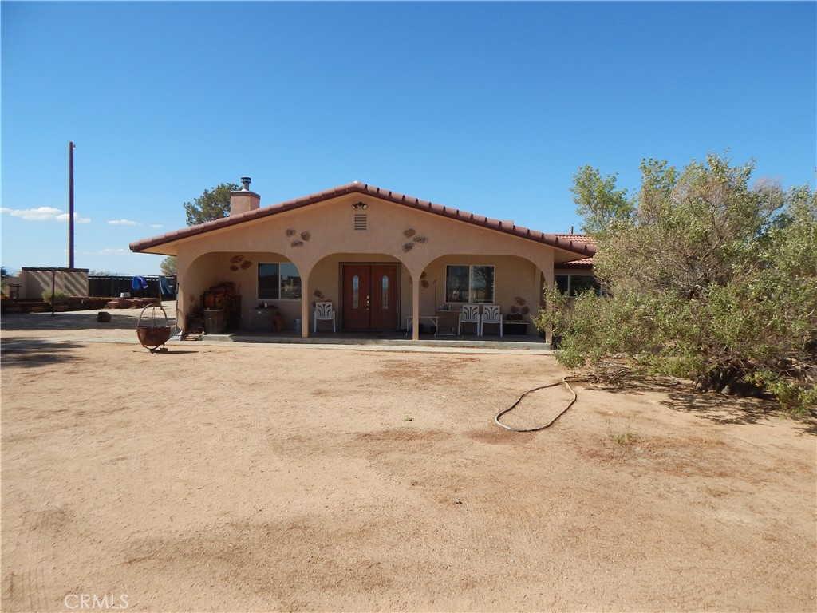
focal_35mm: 22
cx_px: 408
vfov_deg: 61.1
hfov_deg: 76.4
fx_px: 519
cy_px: 306
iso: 125
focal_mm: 4
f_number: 6
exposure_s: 1/640
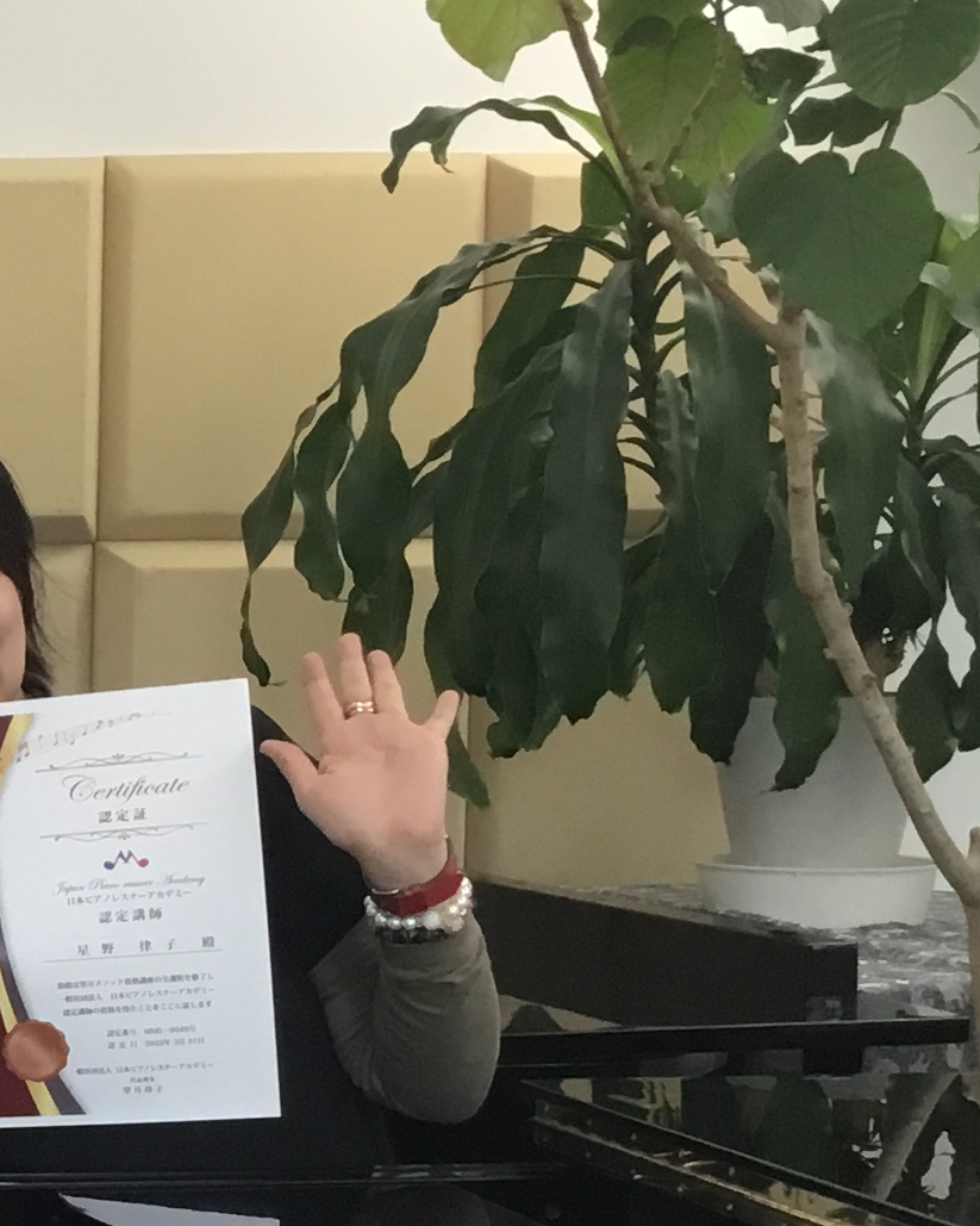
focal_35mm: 96
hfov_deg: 14.1
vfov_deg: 19.8
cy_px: 922
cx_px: -799
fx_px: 3481
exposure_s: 1/33
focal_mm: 3.3
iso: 40
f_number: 2.4
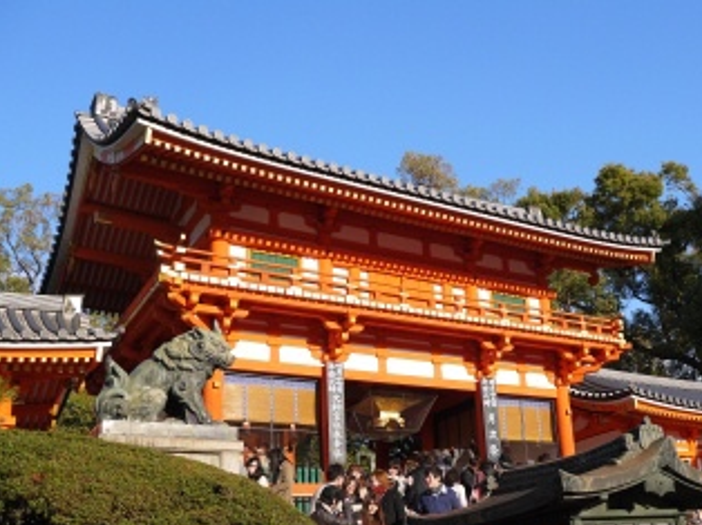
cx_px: 499
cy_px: 357
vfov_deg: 35.5
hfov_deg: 45.7
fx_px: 811
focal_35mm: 40
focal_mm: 14
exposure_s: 1/400
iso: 160
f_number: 6.3
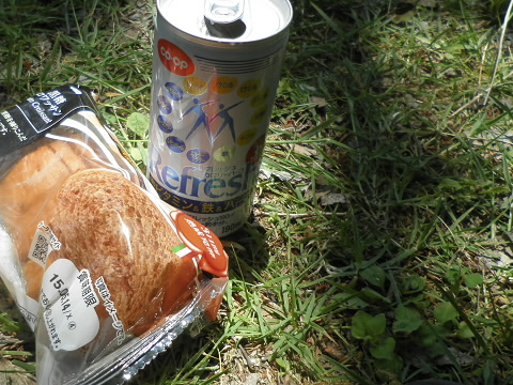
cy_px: 228
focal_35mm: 45
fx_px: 667
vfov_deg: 32.1
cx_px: 162
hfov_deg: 41.4
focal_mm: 4.9
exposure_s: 1/60
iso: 64
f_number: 8
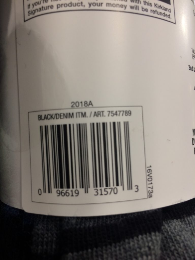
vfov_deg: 61.7
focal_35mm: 29
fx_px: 218
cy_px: 130
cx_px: 98
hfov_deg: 48.2
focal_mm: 4.15
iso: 50
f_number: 2.2
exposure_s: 1/33
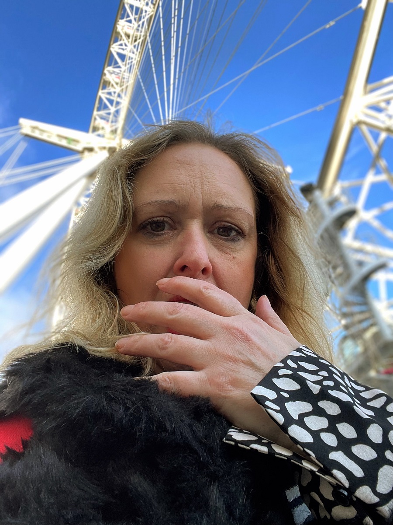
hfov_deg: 46.8
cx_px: 196
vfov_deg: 60.0
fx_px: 454
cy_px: 262
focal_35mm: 30
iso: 50
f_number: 2.2
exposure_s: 1/120
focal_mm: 2.71
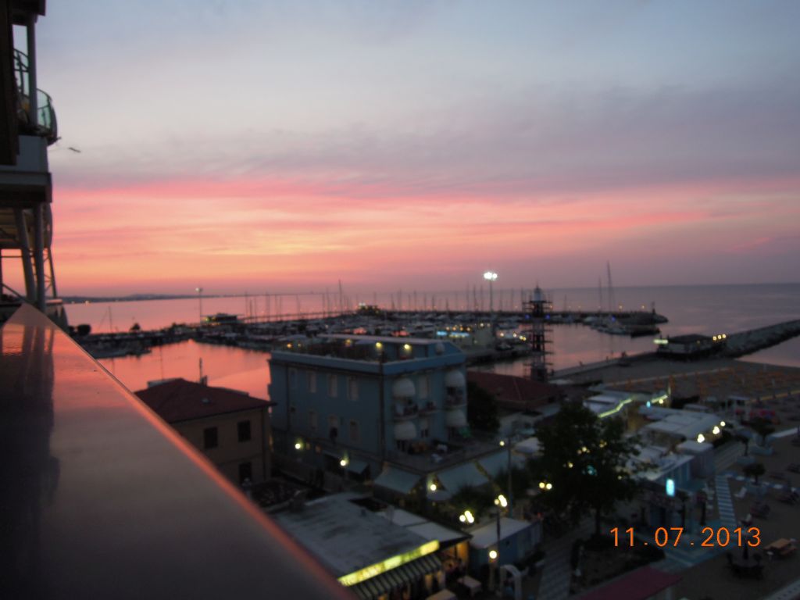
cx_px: 400
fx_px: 555
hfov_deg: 71.6
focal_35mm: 24
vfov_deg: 56.8
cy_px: 300
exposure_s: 1/40
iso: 160
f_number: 2.8
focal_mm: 4.3
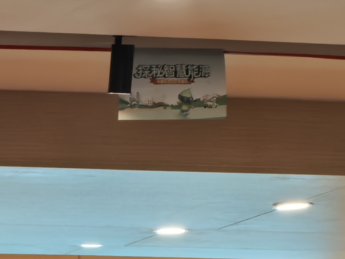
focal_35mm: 275
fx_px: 2741
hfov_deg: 6.9
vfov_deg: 5.3
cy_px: 589
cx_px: -387
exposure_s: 1/100
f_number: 2
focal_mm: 5.75
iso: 64
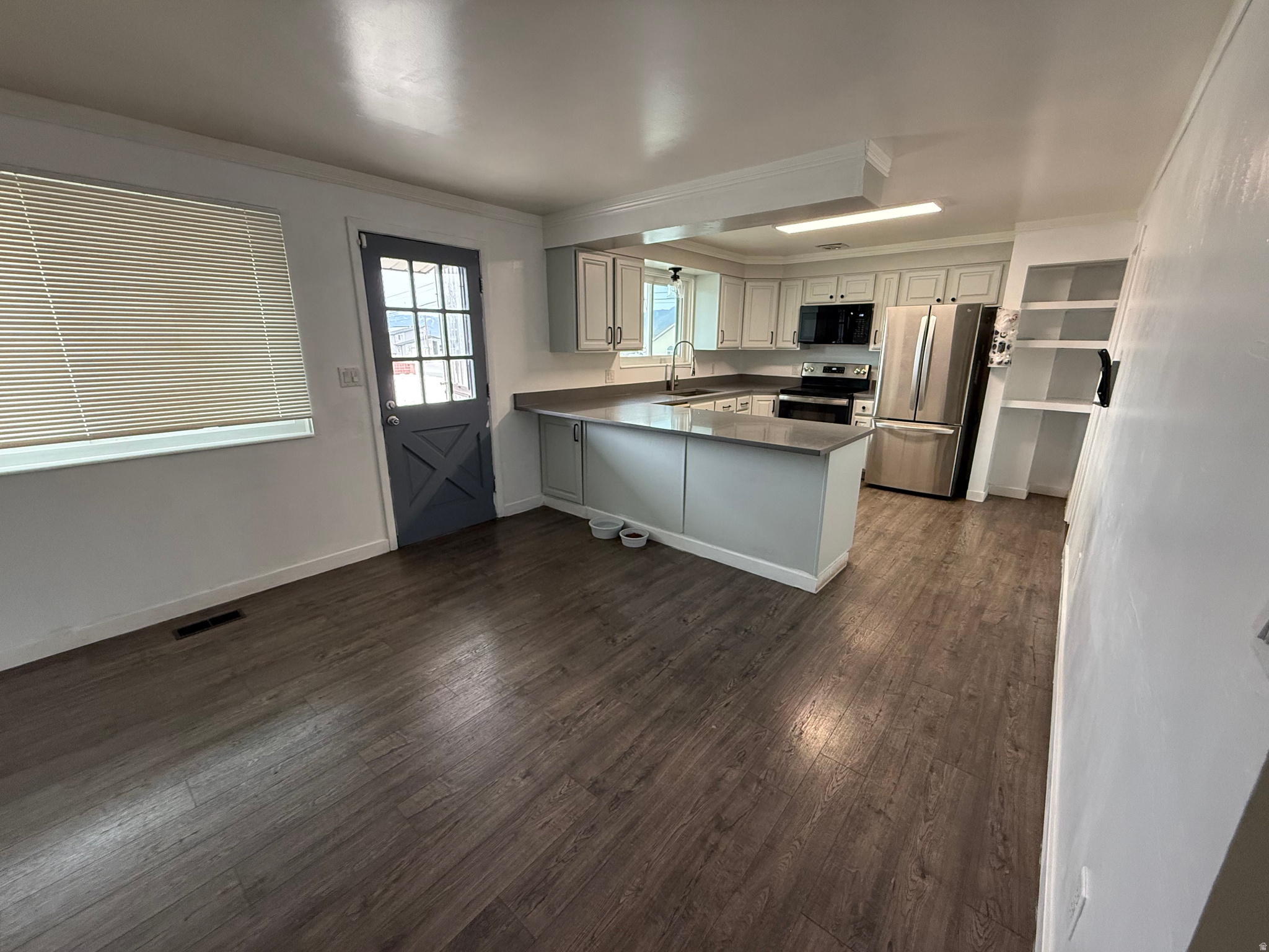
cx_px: 634
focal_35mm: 14
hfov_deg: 102.1
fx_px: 513
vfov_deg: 85.7
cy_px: 476
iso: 400
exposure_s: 1/120
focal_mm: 2.22
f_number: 2.2
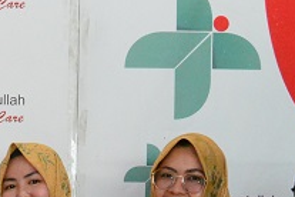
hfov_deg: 13.6
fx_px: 1126
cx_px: -211
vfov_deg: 9.5
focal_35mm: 137
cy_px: 357
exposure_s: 1/100
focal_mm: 19
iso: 4000
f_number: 5
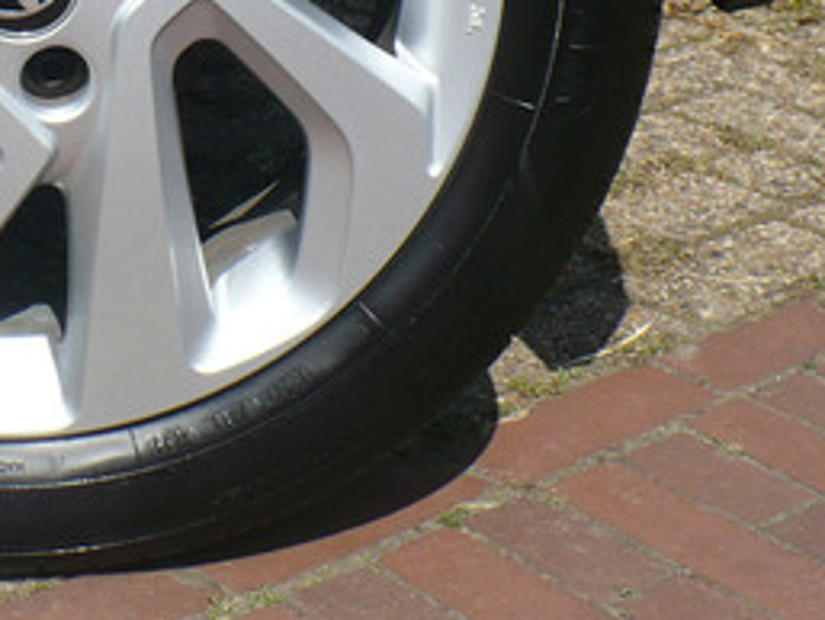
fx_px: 2194
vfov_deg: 15.6
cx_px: 0
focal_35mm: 92
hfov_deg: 20.6
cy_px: -61
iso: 100
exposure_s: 1/200
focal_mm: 6.1
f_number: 8
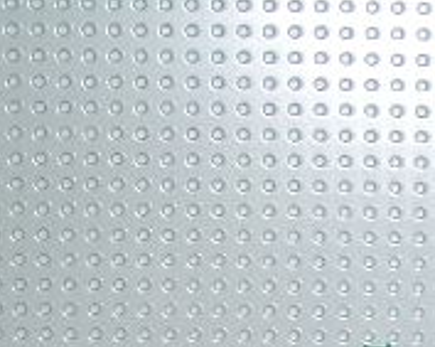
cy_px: 546
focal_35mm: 145
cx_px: 462
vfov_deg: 10.2
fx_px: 1864
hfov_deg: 13.1
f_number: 2.8
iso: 100
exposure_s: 1/60
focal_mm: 6.8
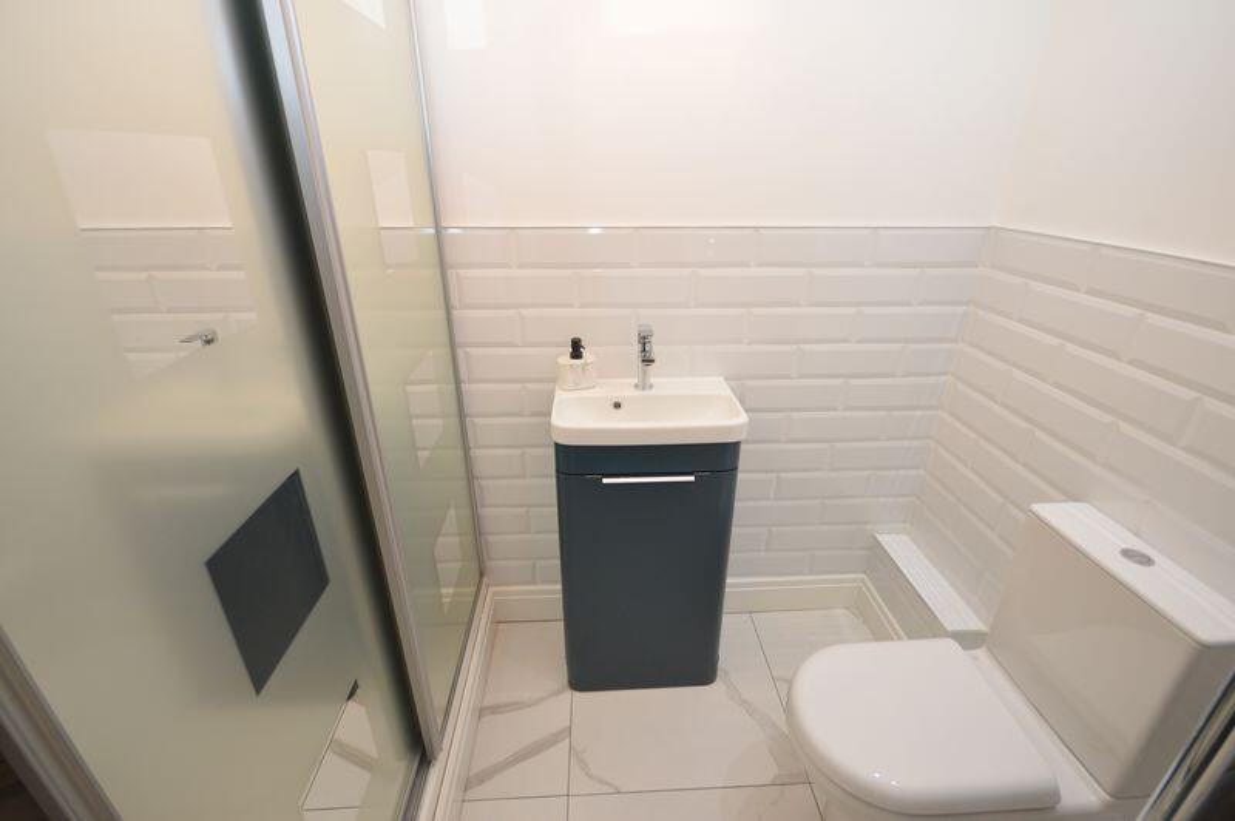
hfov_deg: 100.4
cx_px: 618
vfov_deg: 77.2
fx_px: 514
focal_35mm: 15
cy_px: 410
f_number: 4
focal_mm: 10
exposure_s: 1/60
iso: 450
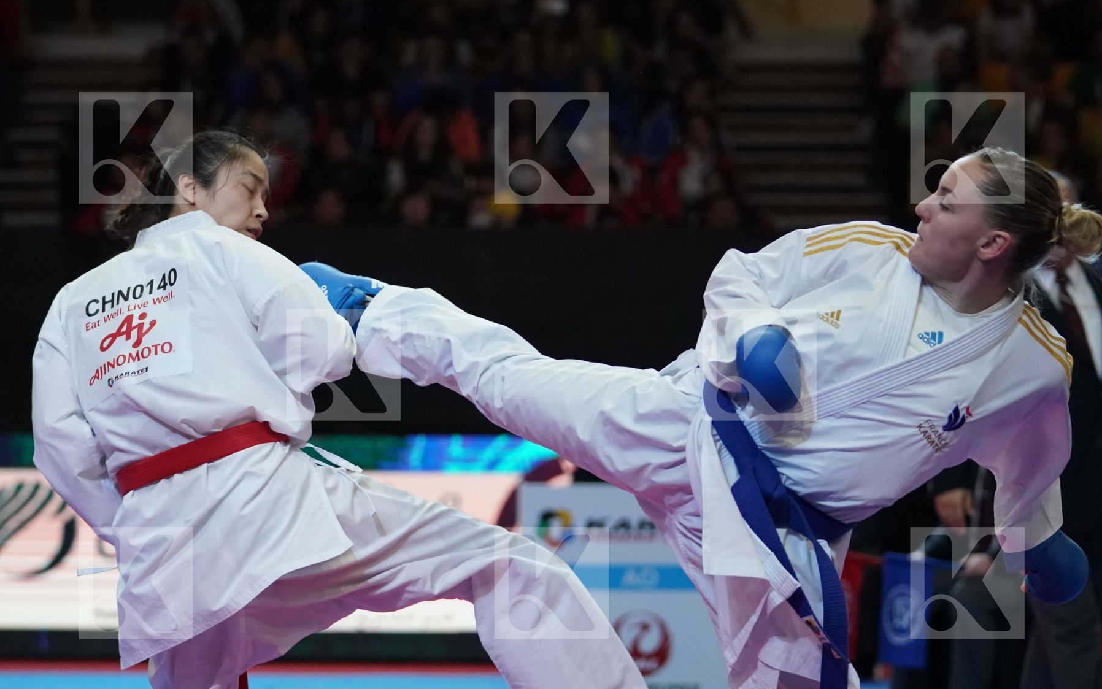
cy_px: 365
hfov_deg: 14.5
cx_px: 552
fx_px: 4325
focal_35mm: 144
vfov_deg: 9.1
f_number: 2.8
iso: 4000
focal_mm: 94
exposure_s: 1/1000
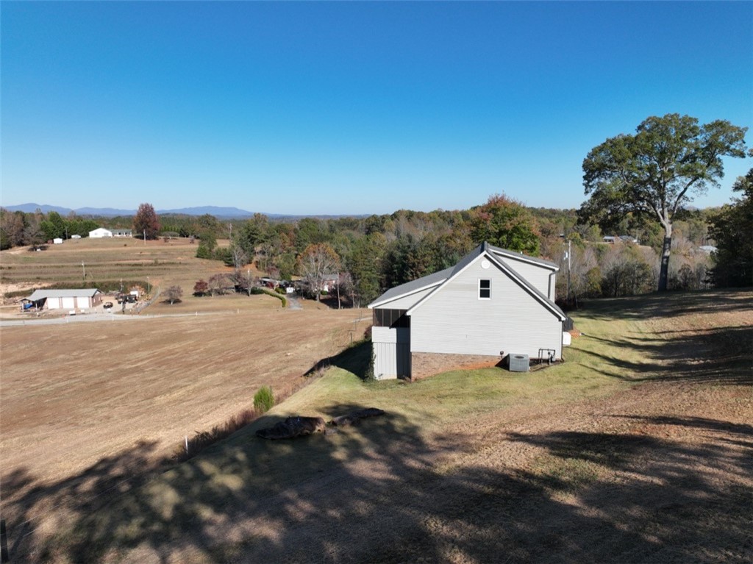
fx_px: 522
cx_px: 376
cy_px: 282
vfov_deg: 56.8
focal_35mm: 24
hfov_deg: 71.6
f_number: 2.8
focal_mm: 12.29
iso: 110
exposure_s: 1/240
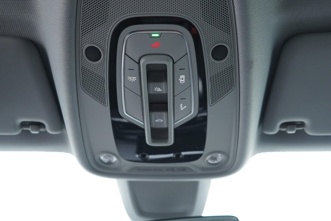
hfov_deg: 53.1
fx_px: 331
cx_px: 166
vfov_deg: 36.9
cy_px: 110
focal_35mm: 36
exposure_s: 1/40
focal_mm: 24
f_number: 2.8
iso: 320
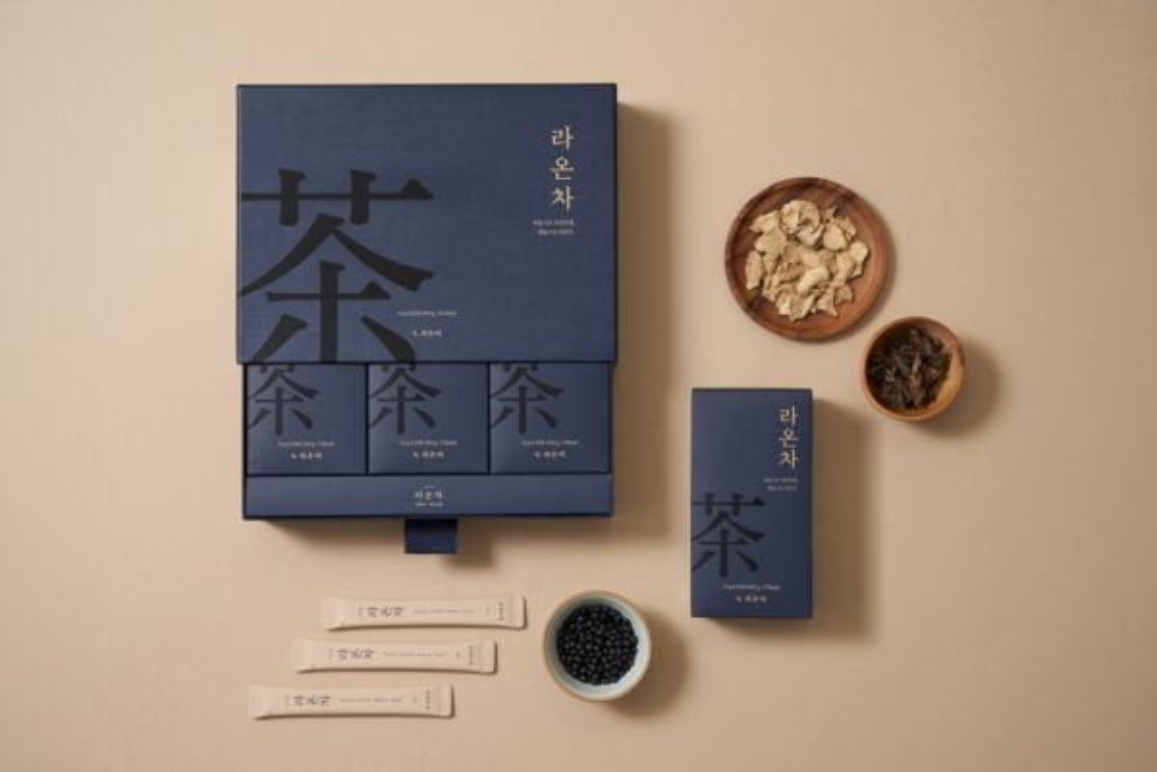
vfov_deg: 27.0
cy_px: 386
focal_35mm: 50
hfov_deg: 39.6
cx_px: 578
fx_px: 1607
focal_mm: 50
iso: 320
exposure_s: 1/60
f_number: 6.3
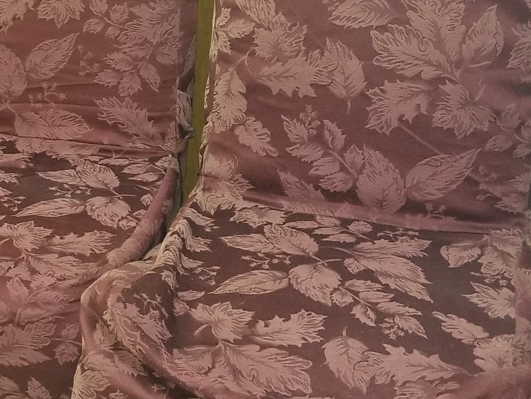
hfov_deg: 36.1
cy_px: 118
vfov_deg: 29.4
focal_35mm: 49
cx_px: 37
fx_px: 752
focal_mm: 4.25
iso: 200
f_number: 1.7
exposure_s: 1/10
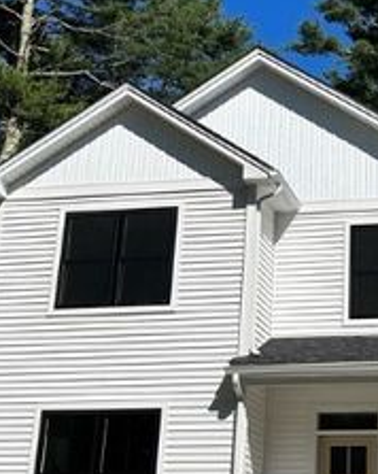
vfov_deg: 25.0
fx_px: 1064
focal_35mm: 76
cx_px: 353
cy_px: 158
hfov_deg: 19.7
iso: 50
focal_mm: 5.7
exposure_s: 1/8696
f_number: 1.5
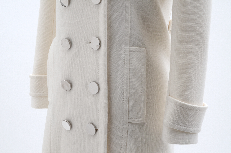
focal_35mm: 57
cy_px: 76
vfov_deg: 23.7
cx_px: 116
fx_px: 365
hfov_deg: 35.1
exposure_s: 1/125
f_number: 16
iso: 400
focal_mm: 38
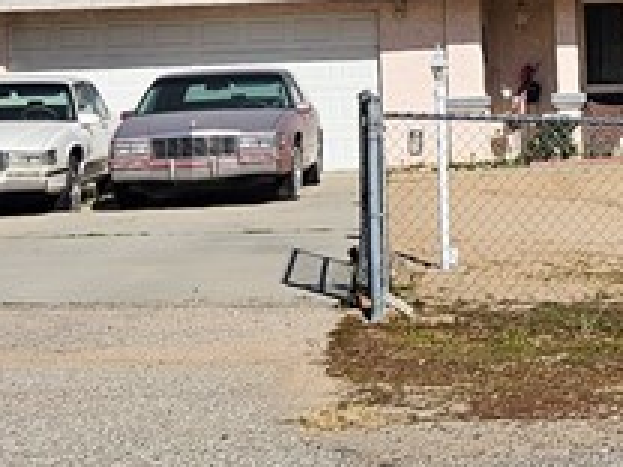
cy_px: 90
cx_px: 827
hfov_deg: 16.4
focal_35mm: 113
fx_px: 2034
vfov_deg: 13.0
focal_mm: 5.4
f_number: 1.8
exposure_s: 1/3203
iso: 25
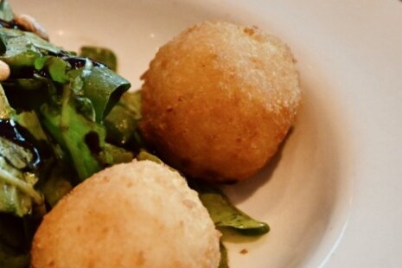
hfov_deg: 23.7
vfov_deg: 16.8
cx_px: -21
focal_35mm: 81
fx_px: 908
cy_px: 167
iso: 2800
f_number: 4
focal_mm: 21
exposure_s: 1/125
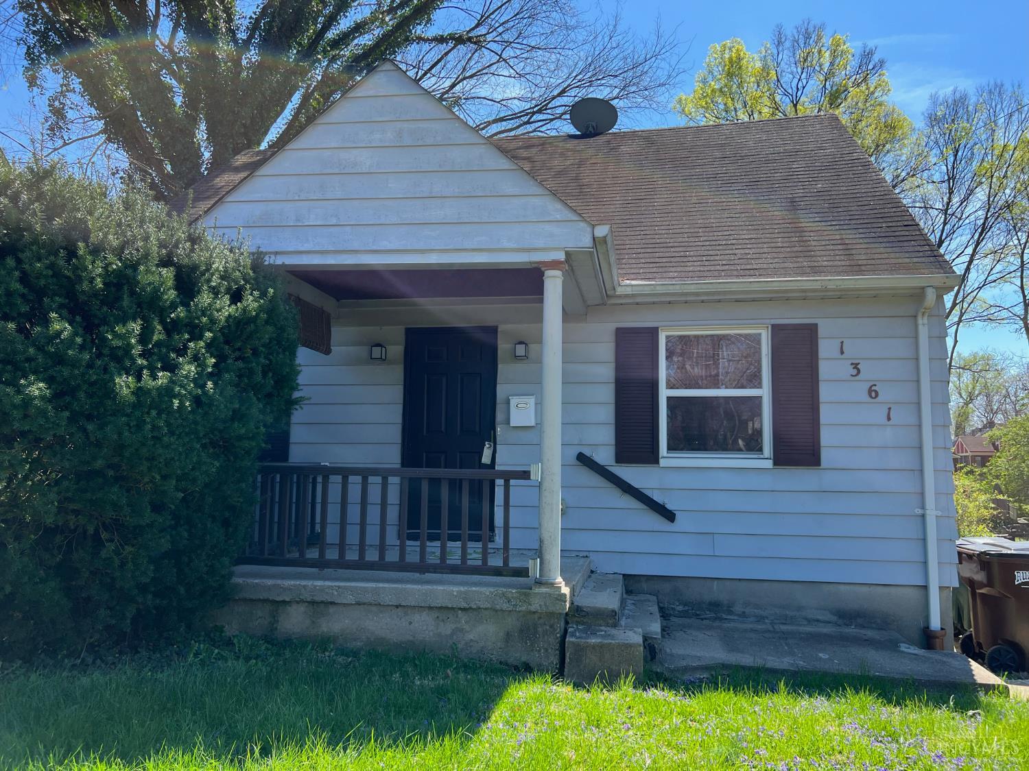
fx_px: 773
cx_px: 514
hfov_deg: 67.3
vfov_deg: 53.1
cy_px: 386
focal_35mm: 26
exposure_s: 1/1029
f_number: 1.5
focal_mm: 5.7
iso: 50
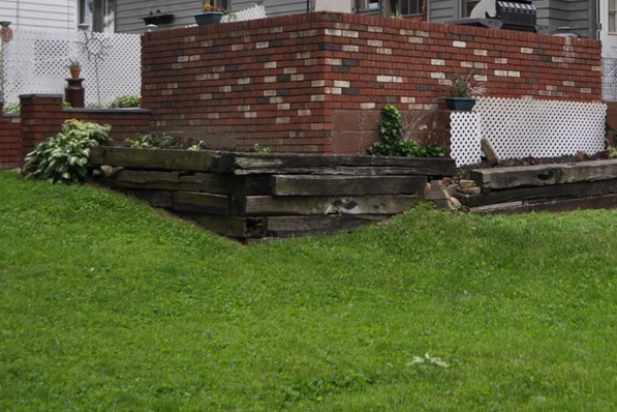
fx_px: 1217
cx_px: 515
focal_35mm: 71
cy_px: 80
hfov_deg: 27.7
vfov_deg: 19.0
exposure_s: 1/400
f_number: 4.2
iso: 200
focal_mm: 26
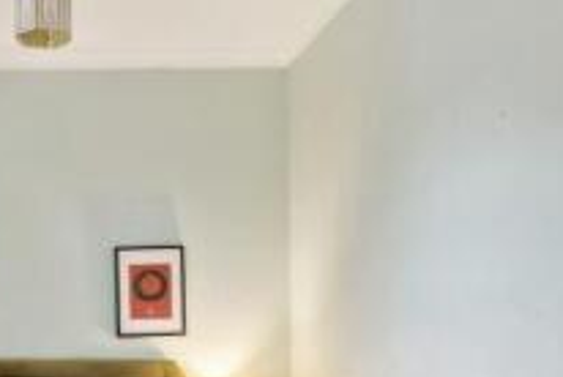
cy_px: 376
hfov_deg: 34.3
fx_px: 846
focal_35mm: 54
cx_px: 31
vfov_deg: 24.1
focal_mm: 17
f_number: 9
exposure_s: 1/2
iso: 500
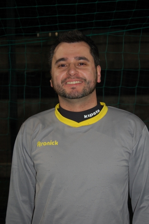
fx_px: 373
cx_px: 74
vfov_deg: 33.4
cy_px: 112
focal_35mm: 60
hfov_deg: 22.6
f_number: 5
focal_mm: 40
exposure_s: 1/60
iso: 400
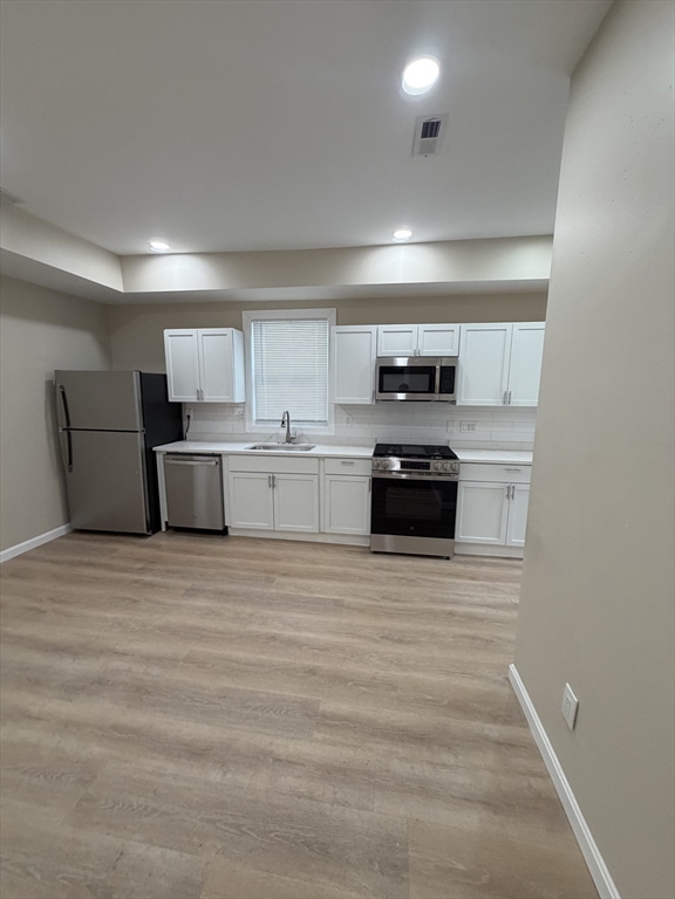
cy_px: 450
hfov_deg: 85.7
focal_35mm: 14
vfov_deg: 102.1
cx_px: 338
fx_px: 364
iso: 250
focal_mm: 2.22
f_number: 2.2
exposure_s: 1/120
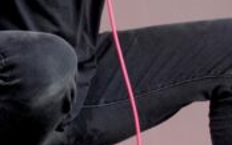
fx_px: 4405
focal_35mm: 696
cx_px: 85
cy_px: -29
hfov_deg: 3.0
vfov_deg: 1.9
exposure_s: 1/160
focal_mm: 103
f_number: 5.6
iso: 400
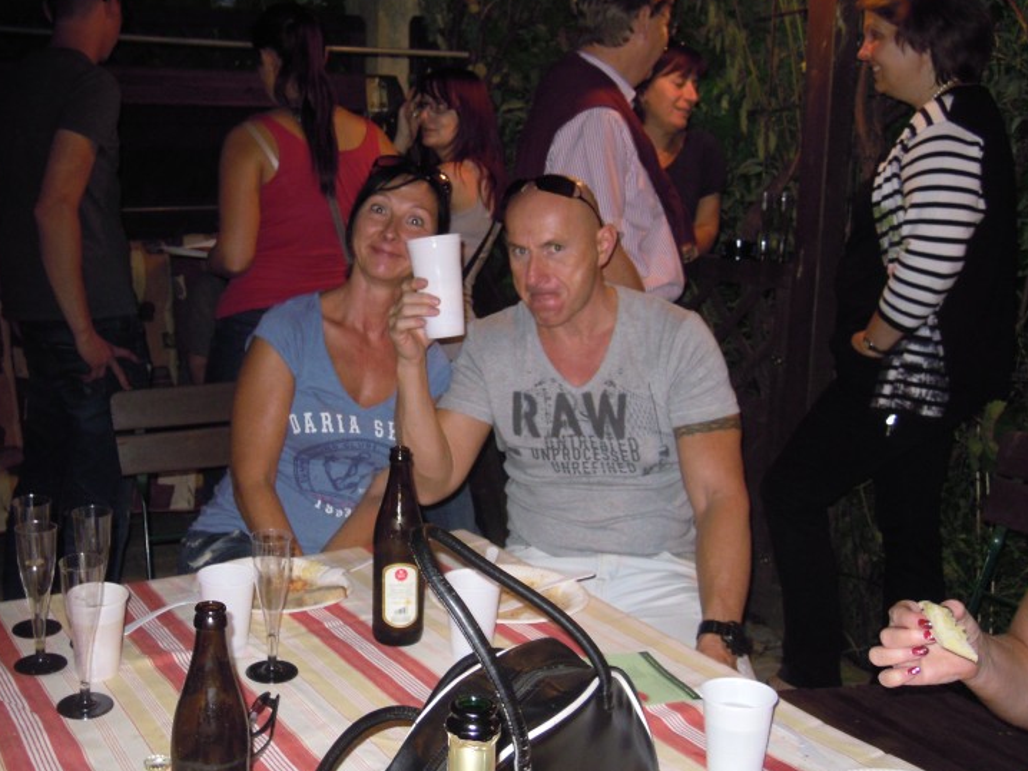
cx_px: 377
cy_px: 401
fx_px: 1158
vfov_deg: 36.8
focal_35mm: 39
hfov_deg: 47.4
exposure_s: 1/25
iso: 200
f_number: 2.7
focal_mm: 5
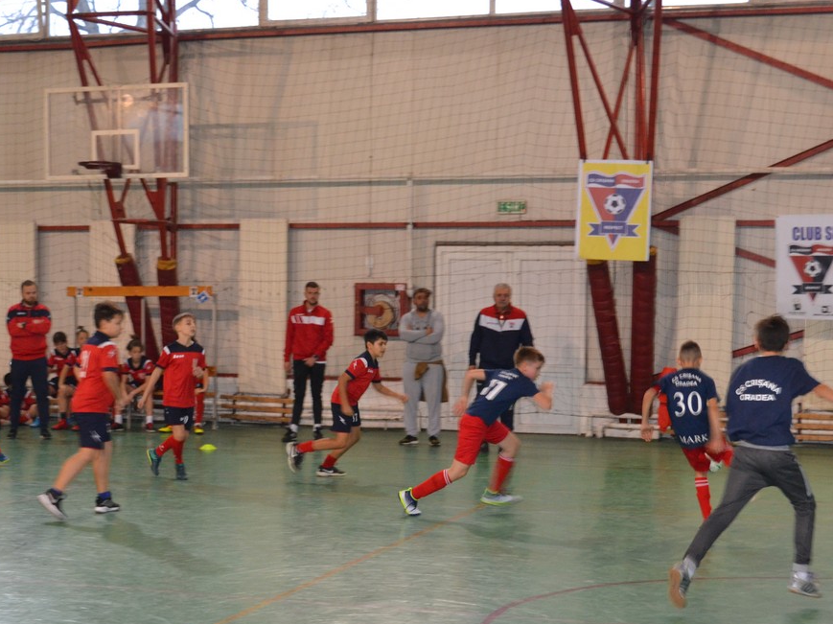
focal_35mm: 68
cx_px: 342
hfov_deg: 28.5
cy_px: 403
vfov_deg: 21.5
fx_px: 1636
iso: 1400
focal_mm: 32
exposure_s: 1/60
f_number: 4.8
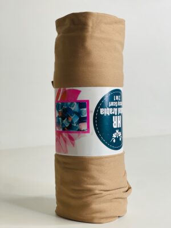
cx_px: 86
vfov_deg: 30.3
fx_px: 422
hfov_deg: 22.9
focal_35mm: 64
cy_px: 114
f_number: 2.2
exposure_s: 1/121
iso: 40
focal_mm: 7.5
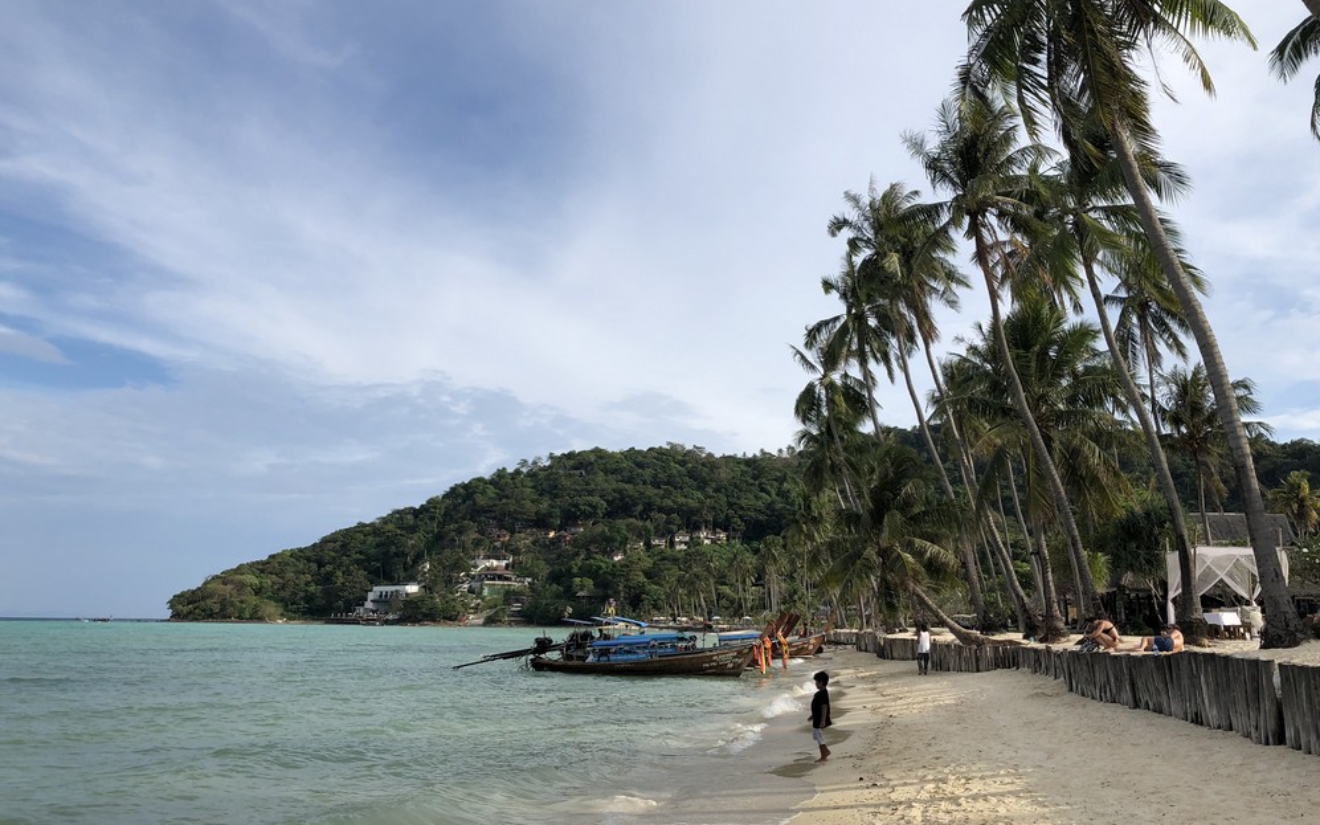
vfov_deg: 41.8
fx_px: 1079
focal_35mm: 30
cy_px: 397
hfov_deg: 62.9
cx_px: 666
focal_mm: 3.99
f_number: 1.8
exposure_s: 1/2667
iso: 20
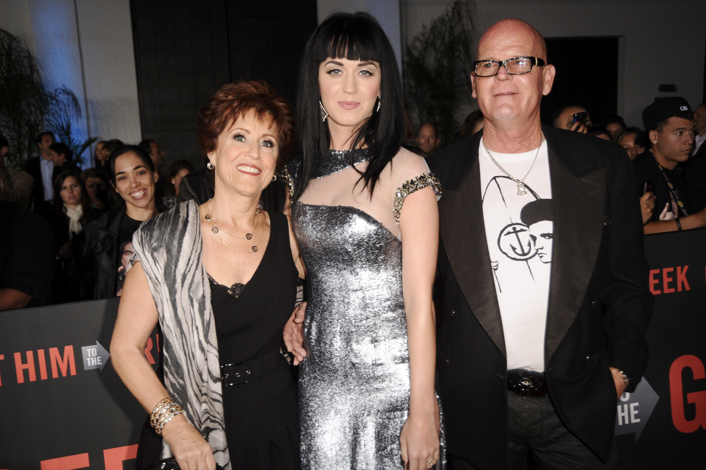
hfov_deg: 48.5
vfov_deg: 33.4
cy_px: 235
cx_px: 353
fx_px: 784
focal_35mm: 40
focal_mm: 40
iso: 1000
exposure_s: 1/400
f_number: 5.6
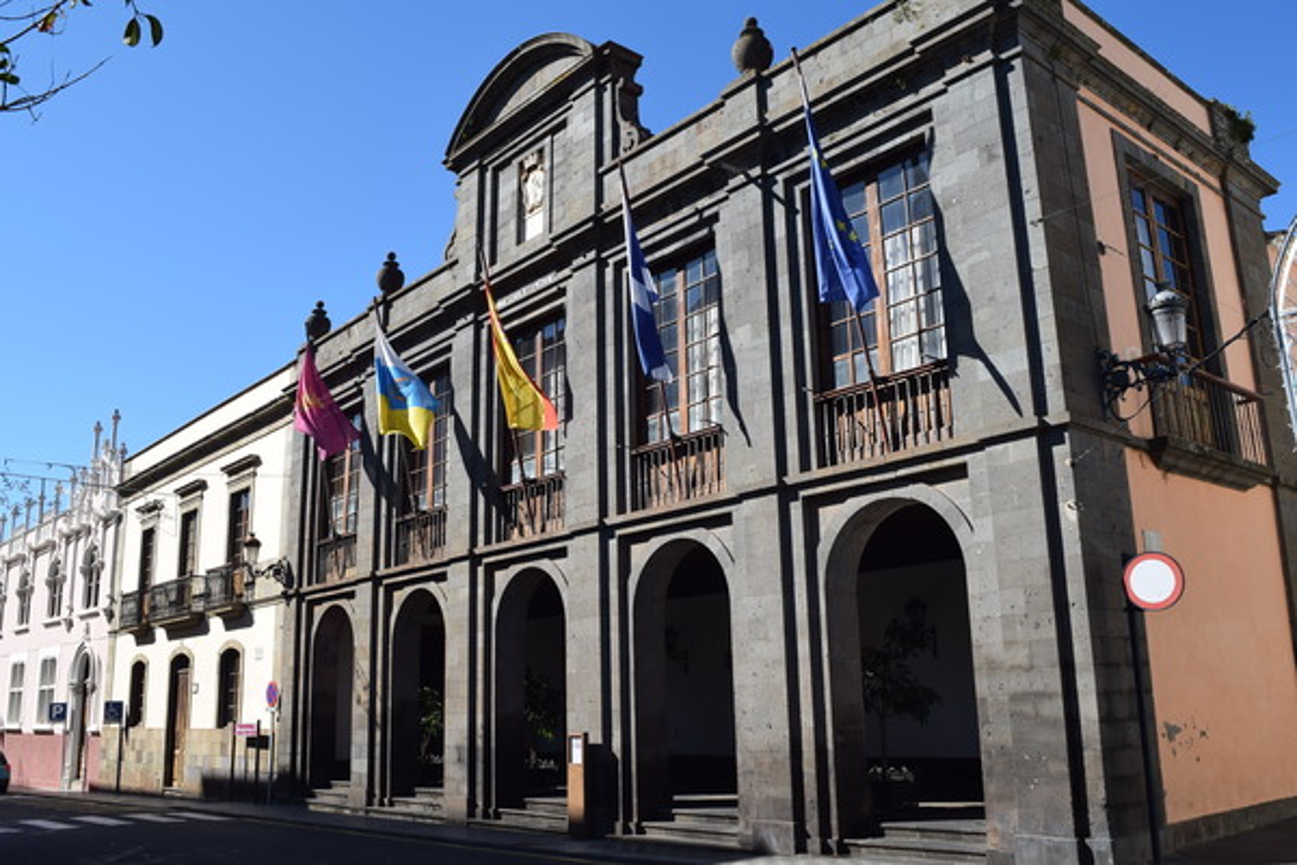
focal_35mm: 30
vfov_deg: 43.6
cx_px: 648
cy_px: 432
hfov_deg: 61.9
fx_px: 1081
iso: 200
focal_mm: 20
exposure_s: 1/400
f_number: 10
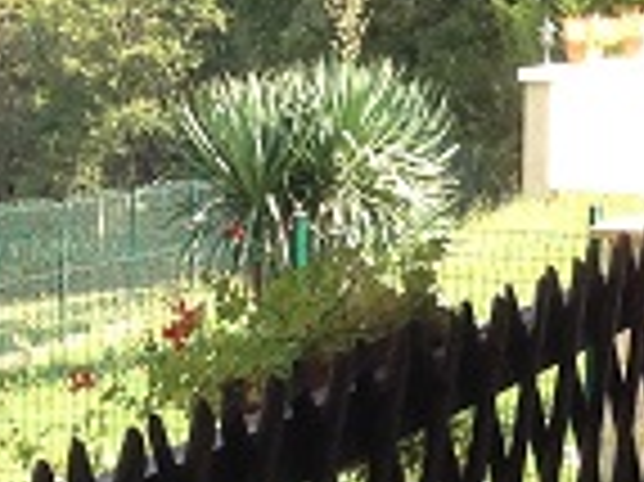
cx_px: 829
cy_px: 239
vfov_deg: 7.6
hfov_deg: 9.9
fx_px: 3643
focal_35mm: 196
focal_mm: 4.28
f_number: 2.4
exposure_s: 1/230
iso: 50
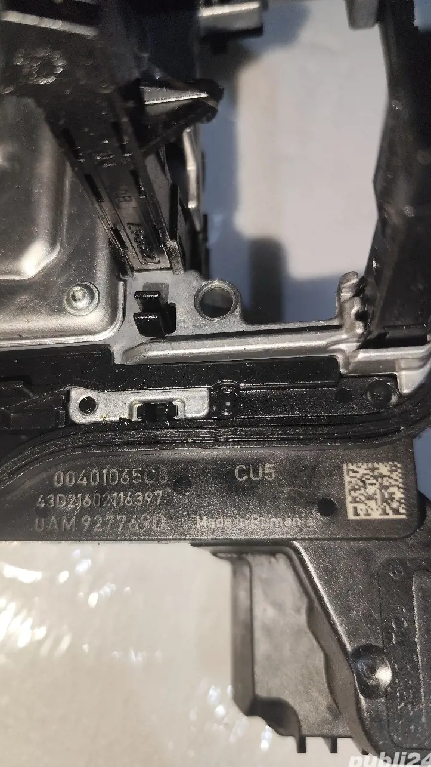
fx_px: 528
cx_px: 175
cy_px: 380
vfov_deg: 71.9
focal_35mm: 26
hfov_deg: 44.2
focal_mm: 6.19
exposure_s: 1/100
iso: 100
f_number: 1.65
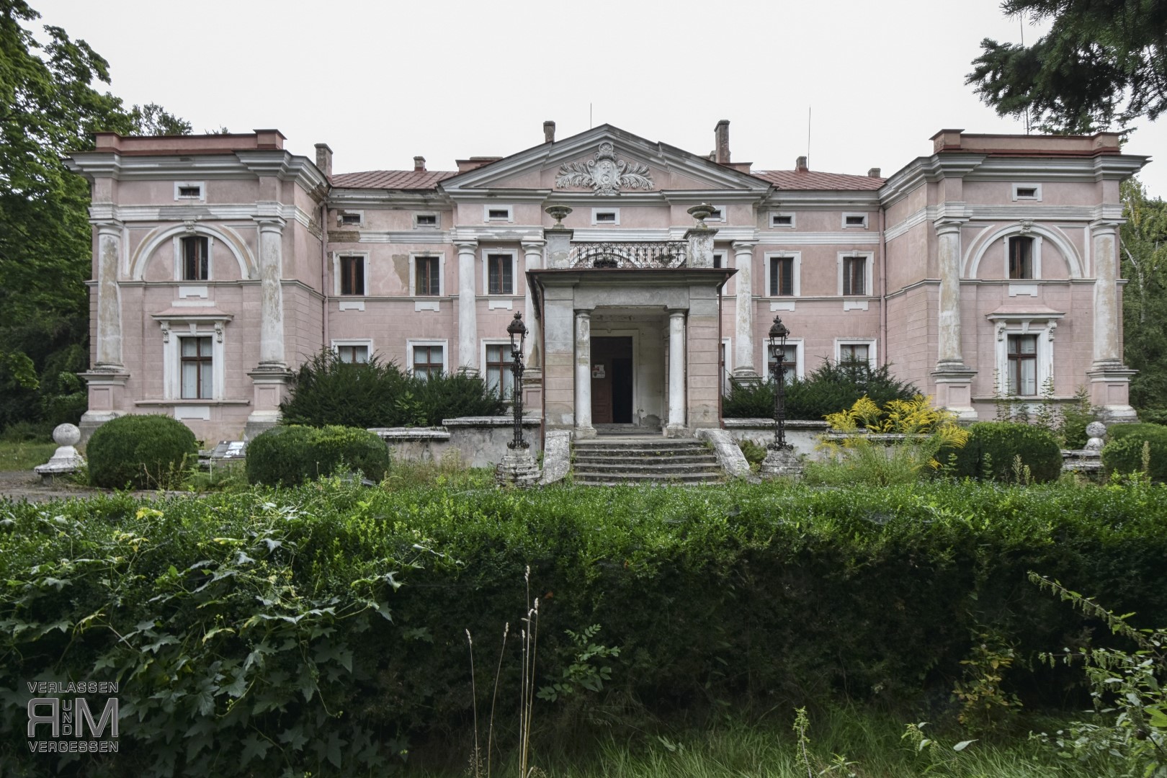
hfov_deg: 90.0
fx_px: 583
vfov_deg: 67.4
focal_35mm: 18
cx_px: 584
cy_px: 389
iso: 200
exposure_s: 1/25
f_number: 14
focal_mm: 12
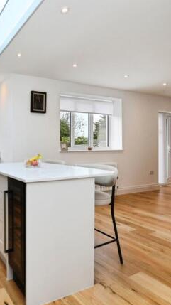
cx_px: -2
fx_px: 194
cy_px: 155
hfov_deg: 41.2
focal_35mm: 24
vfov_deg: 76.3
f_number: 11
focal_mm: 15
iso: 640
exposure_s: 1/125
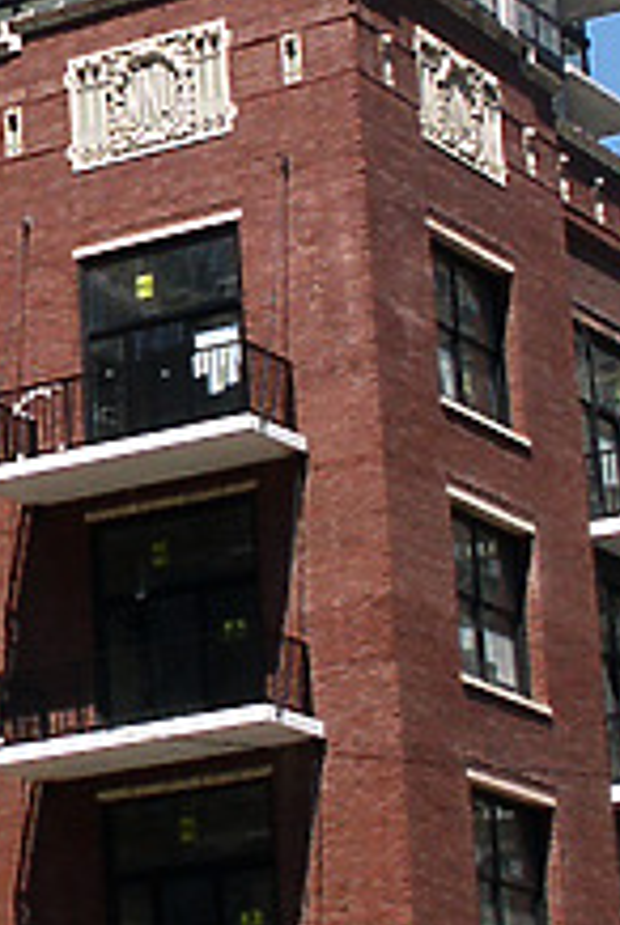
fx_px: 3862
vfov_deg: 13.5
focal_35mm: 150
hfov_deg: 8.9
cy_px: 59
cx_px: -363
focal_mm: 7.18
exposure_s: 1/250
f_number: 6.7
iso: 64
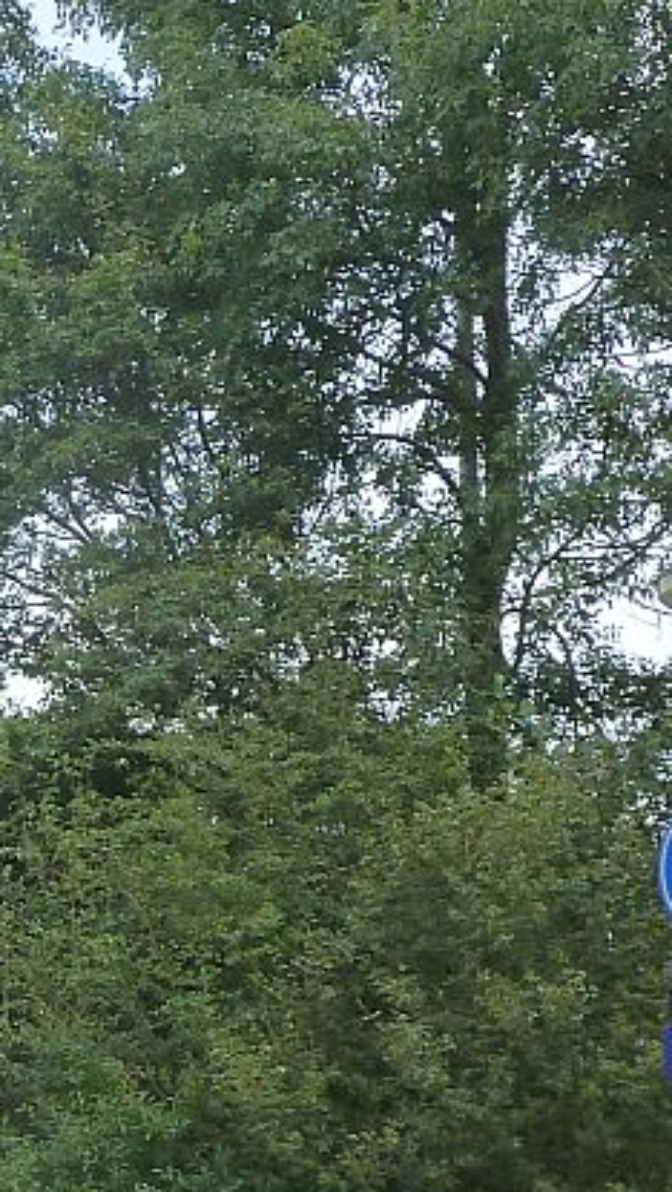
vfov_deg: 22.2
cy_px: 1048
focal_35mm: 94
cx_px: -428
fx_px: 2972
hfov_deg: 12.1
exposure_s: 1/250
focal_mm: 5.7
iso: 125
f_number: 4
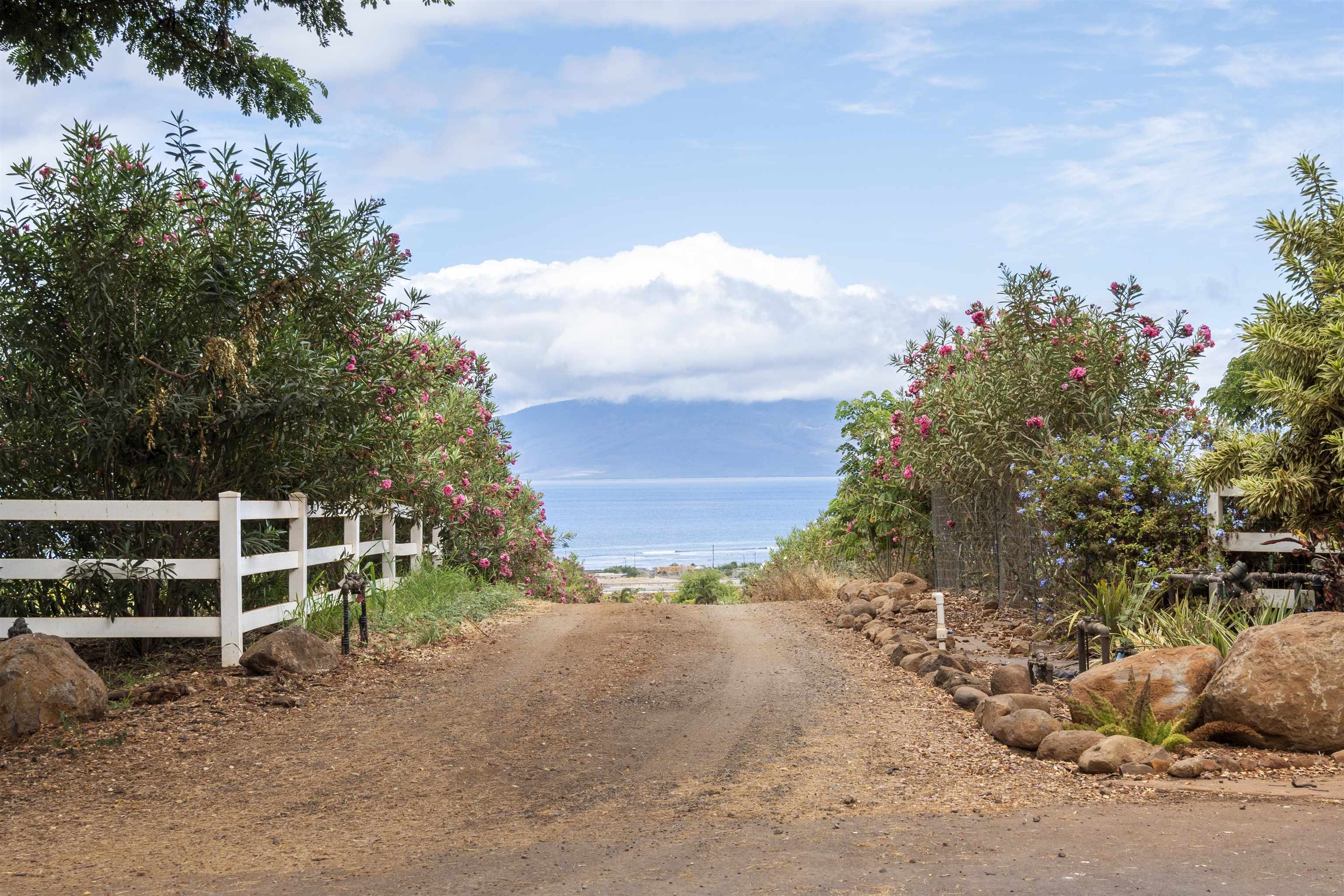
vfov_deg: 26.0
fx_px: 1941
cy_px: 448
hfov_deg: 38.2
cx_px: 672
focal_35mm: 52
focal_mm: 35
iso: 100
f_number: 8
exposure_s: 1/320
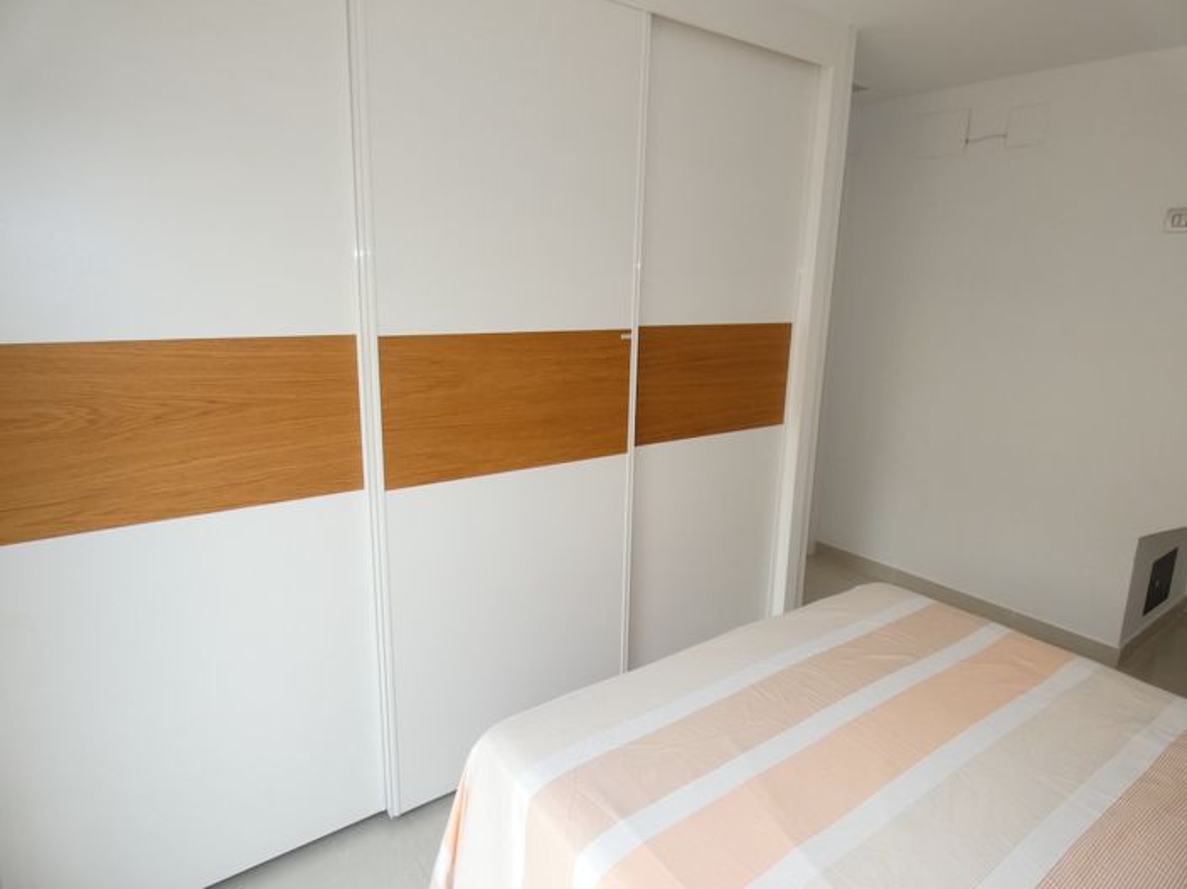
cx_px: 594
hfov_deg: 81.8
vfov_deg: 65.9
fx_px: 685
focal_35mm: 20
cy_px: 444
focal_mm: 3.6
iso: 80
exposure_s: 1/60
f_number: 2.8
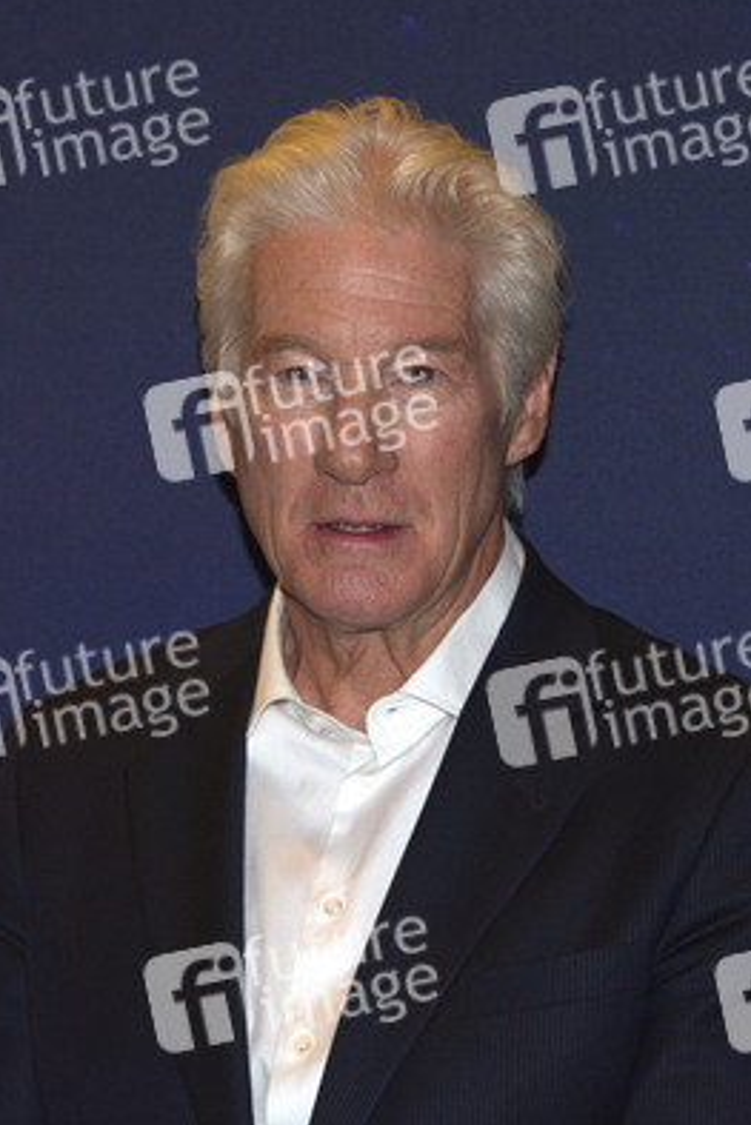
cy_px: 557
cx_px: 374
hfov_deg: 9.0
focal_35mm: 152
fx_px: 4752
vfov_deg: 13.5
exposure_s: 1/100
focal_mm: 150
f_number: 5.6
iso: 1600
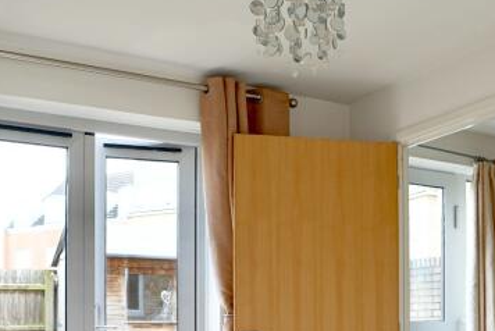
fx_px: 633
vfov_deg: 27.8
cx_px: 307
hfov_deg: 42.4
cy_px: 322
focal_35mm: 46
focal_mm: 16
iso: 100
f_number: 3.2
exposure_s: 1/50
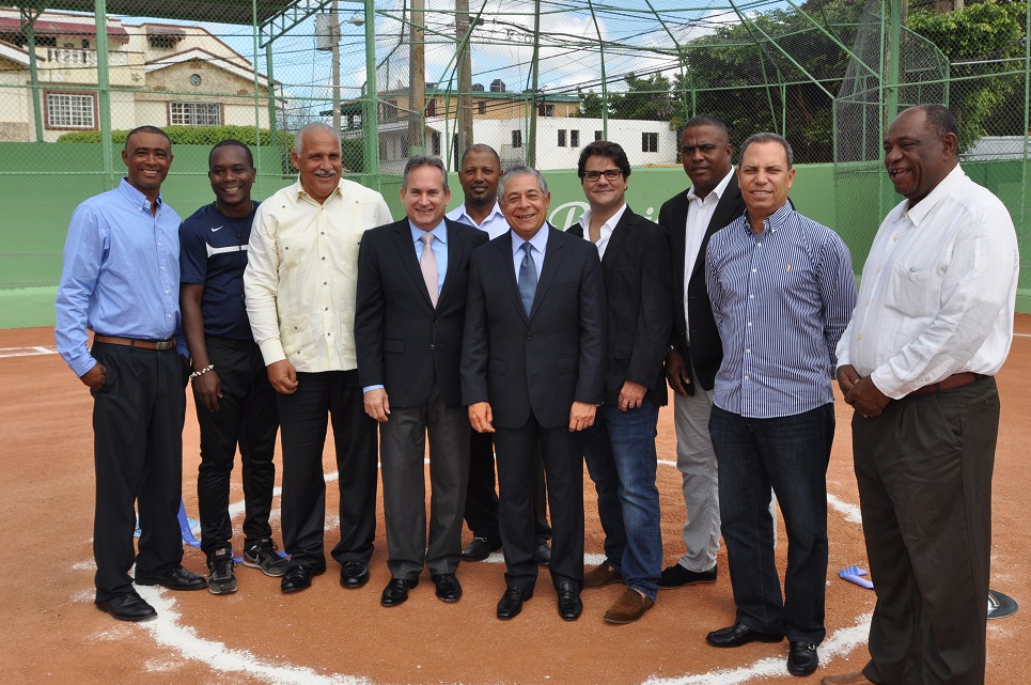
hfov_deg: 48.5
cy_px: 318
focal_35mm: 40
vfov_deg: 33.3
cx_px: 510
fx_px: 1144
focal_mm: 24
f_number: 10
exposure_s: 1/200
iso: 200
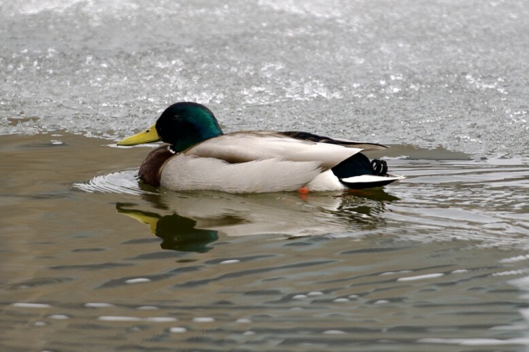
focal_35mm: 200
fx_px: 2937
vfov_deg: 6.9
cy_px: 176
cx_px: 264
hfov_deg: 10.3
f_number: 2.8
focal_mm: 200
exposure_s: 1/3200
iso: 160
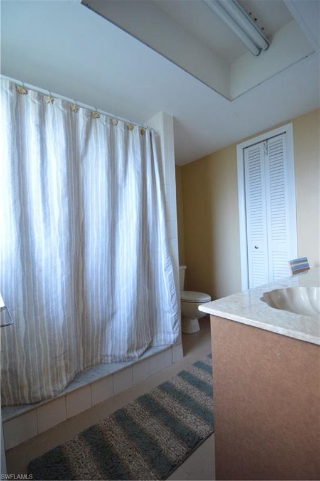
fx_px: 201
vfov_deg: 100.5
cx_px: 160
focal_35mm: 15
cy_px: 240
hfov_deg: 77.2
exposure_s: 1/60
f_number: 3.5
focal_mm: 10
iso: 2000
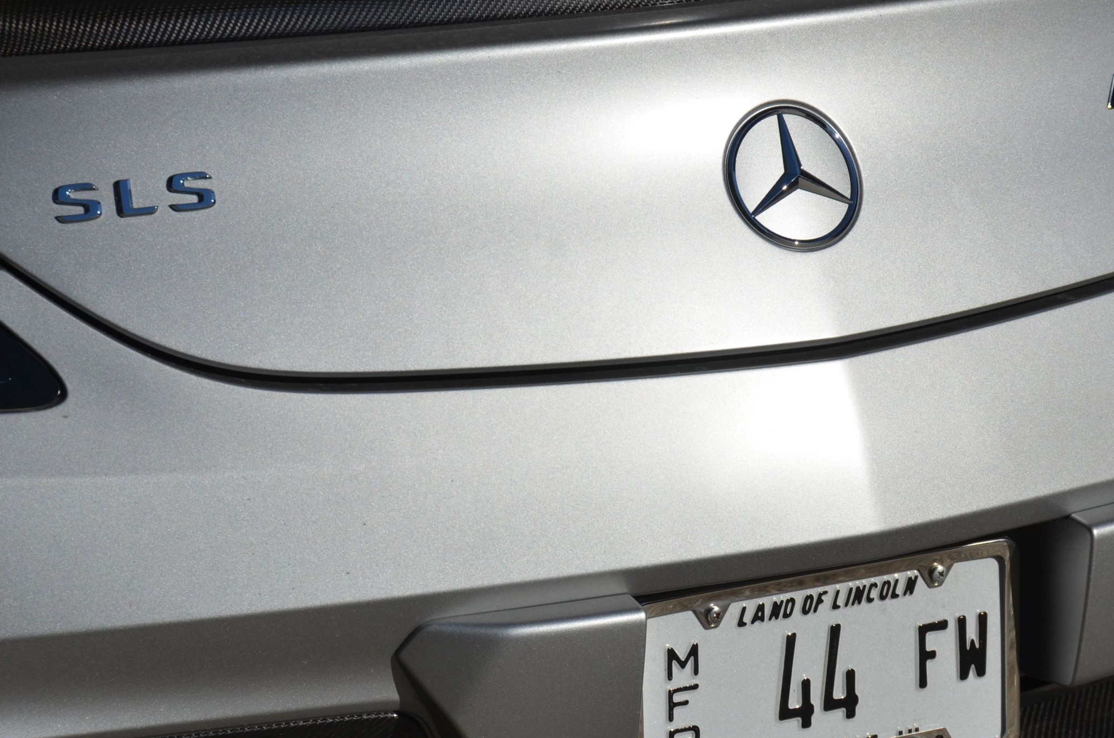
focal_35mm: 139
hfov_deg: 14.8
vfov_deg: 9.9
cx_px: 663
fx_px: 4281
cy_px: 326
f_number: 8
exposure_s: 1/2000
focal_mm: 75
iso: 250
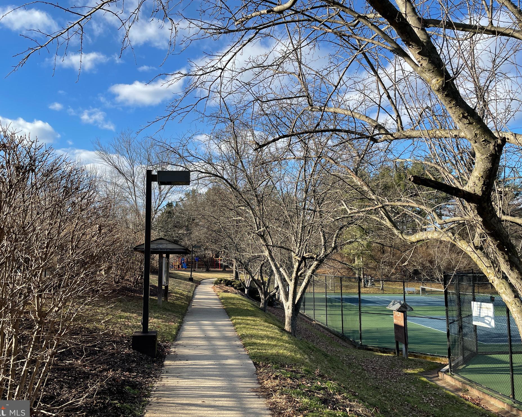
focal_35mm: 28
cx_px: 248
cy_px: 208
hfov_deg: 62.2
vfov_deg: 51.5
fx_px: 433
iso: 32
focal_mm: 4.2
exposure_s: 1/1916
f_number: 1.6
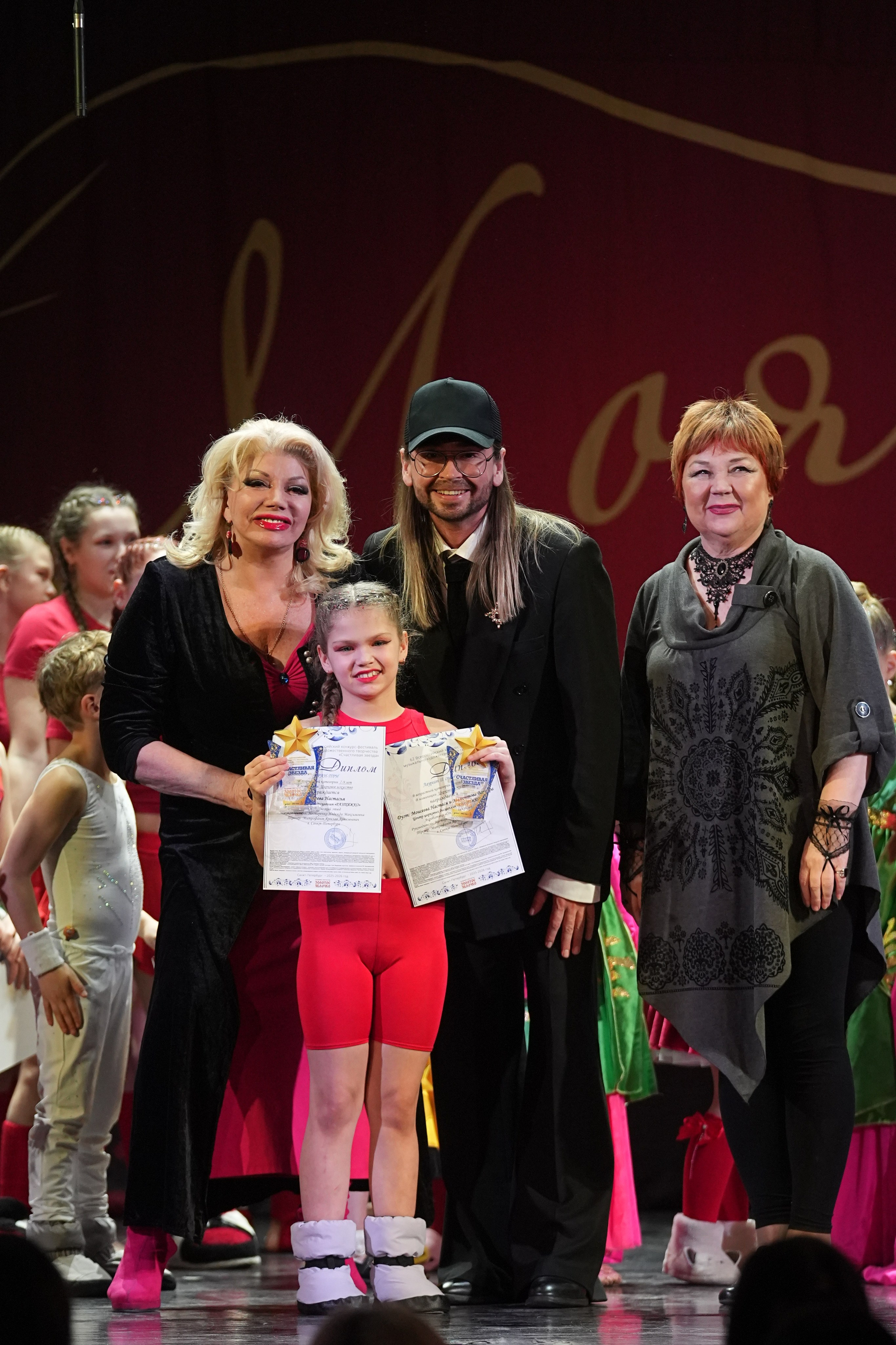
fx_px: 7839
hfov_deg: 6.5
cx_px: 448
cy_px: 672
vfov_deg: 9.8
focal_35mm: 210
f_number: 2.8
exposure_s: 1/400
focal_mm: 140
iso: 2500
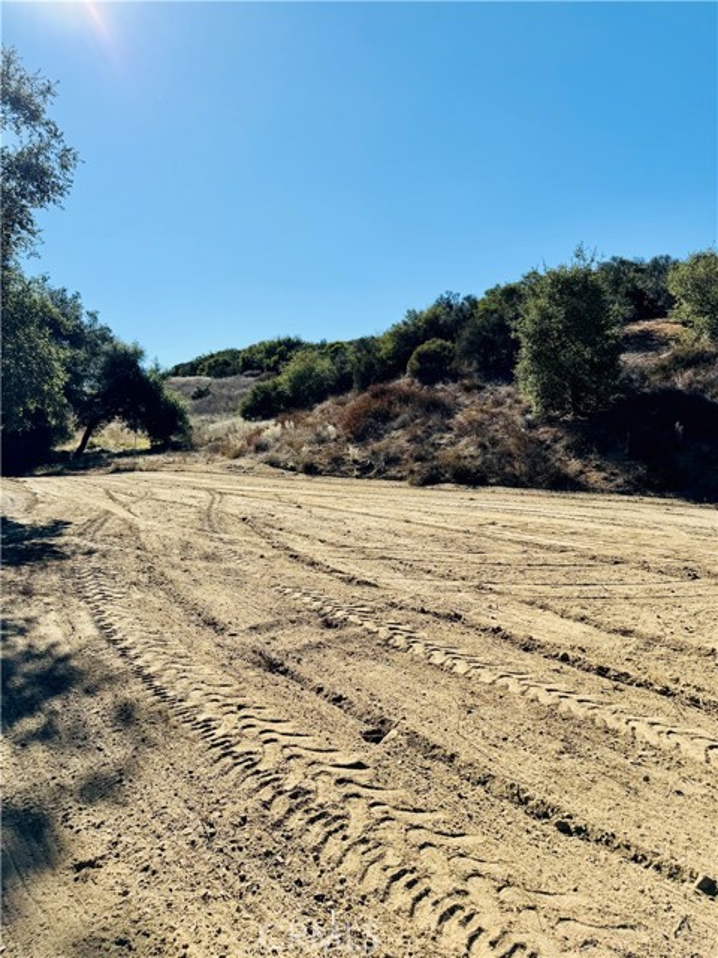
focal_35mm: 24
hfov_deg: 56.8
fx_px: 664
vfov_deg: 71.6
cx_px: 359
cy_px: 479
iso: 80
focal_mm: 6.76
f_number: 1.78
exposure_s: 1/6410
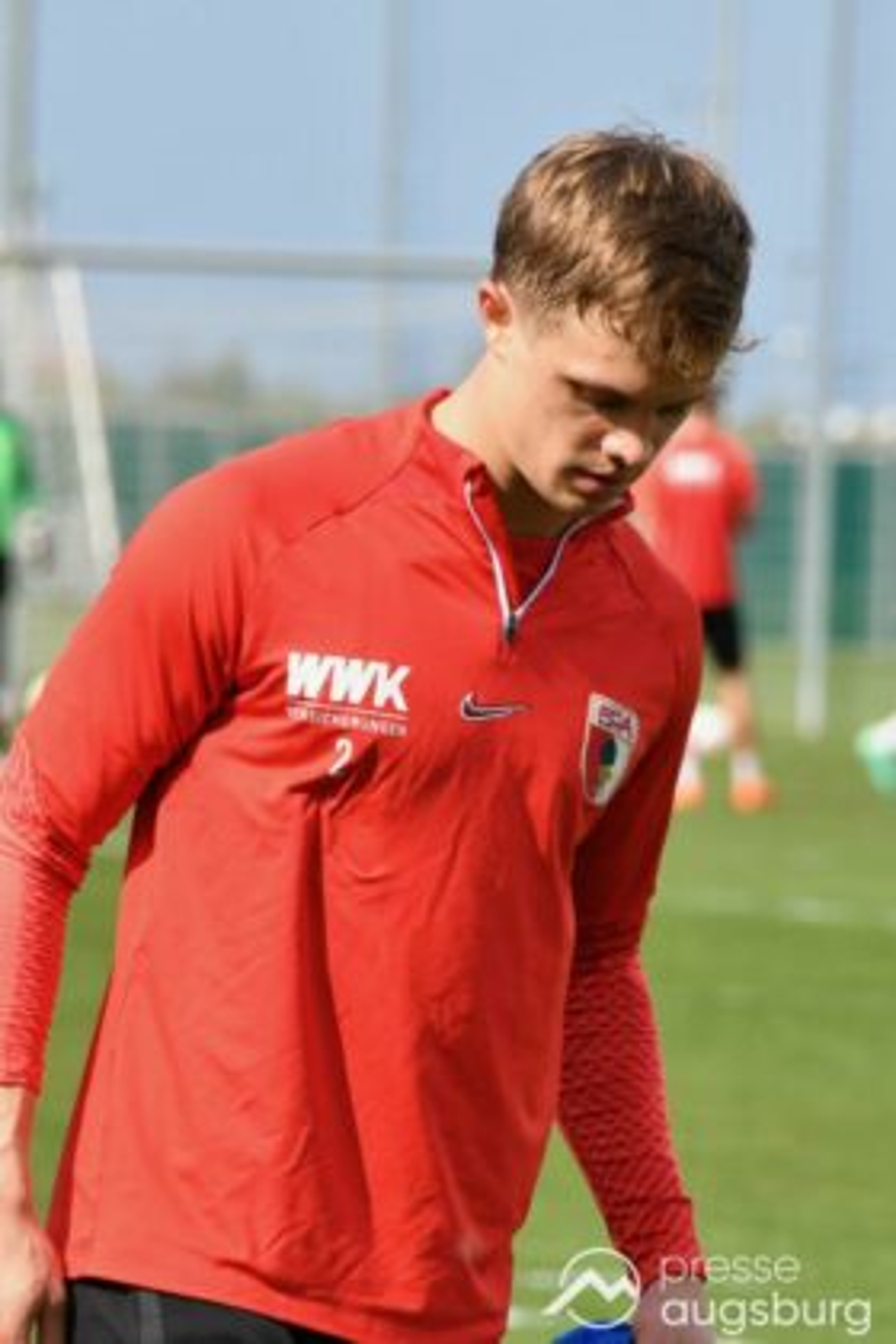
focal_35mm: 450
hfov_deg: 3.1
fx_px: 16799
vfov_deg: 4.6
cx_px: 448
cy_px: 672
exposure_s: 1/640
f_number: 13
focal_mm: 300
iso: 500
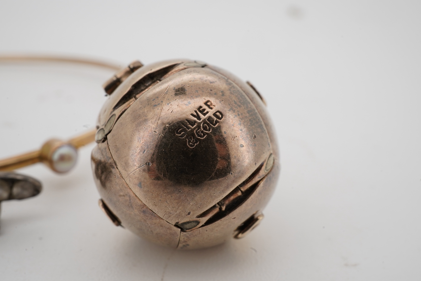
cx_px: 210
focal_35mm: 45
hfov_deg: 43.6
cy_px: 140
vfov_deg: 29.9
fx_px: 526
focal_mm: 30
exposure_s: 1/125
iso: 400
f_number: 22
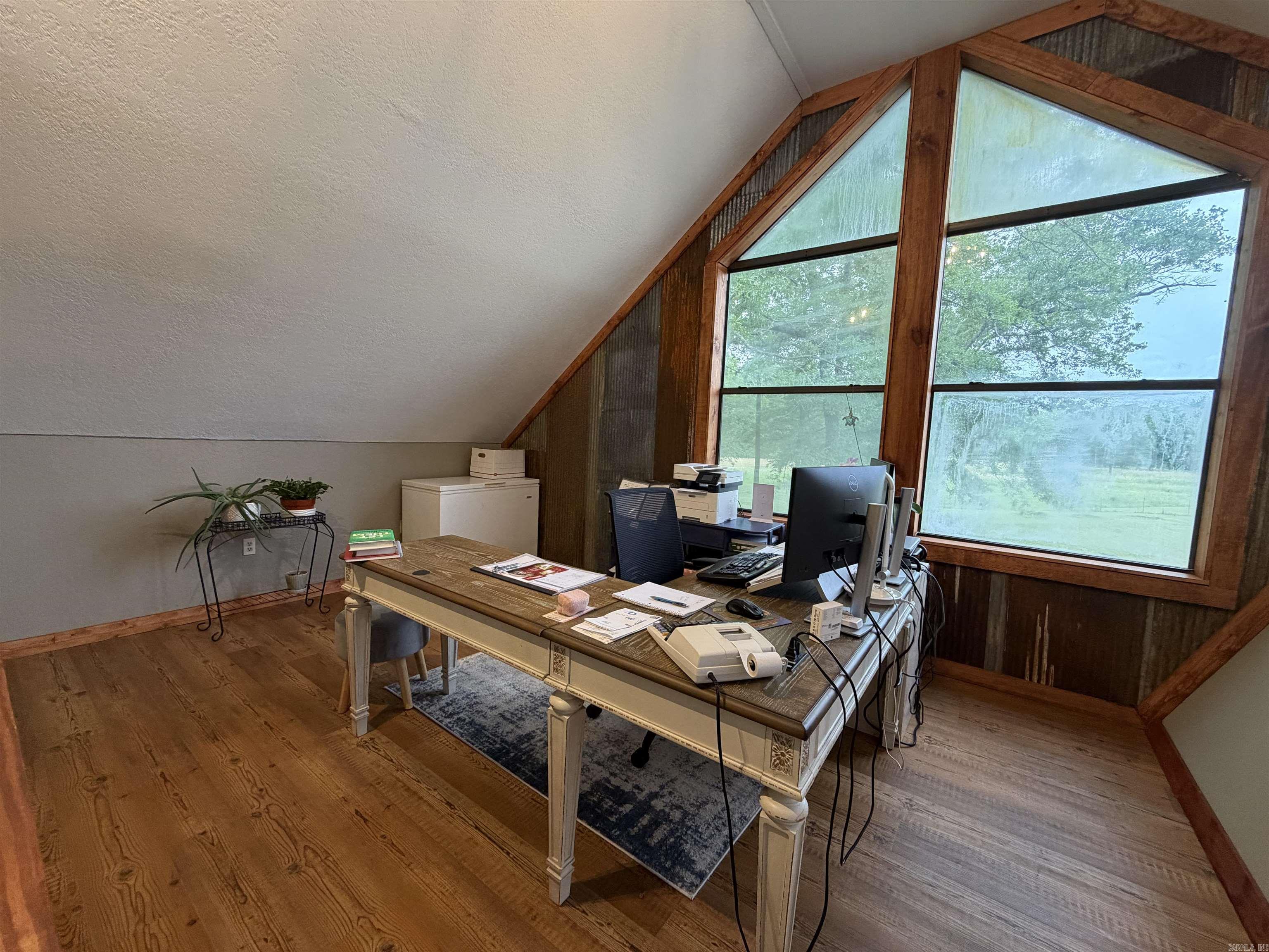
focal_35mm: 14
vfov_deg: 85.7
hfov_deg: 102.1
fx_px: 513
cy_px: 476
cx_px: 634
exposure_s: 1/60
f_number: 2.2
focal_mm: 2.22
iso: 250
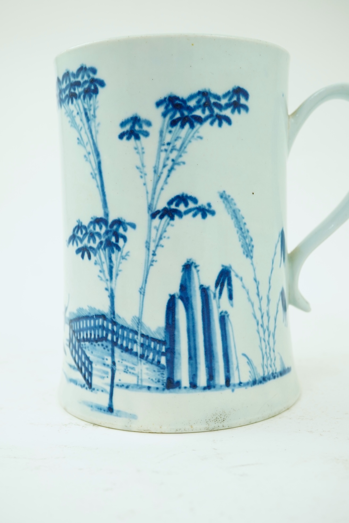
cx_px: 174
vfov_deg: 43.6
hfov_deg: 29.9
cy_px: 262
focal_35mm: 45
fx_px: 654
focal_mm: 30
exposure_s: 1/60
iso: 640
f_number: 9
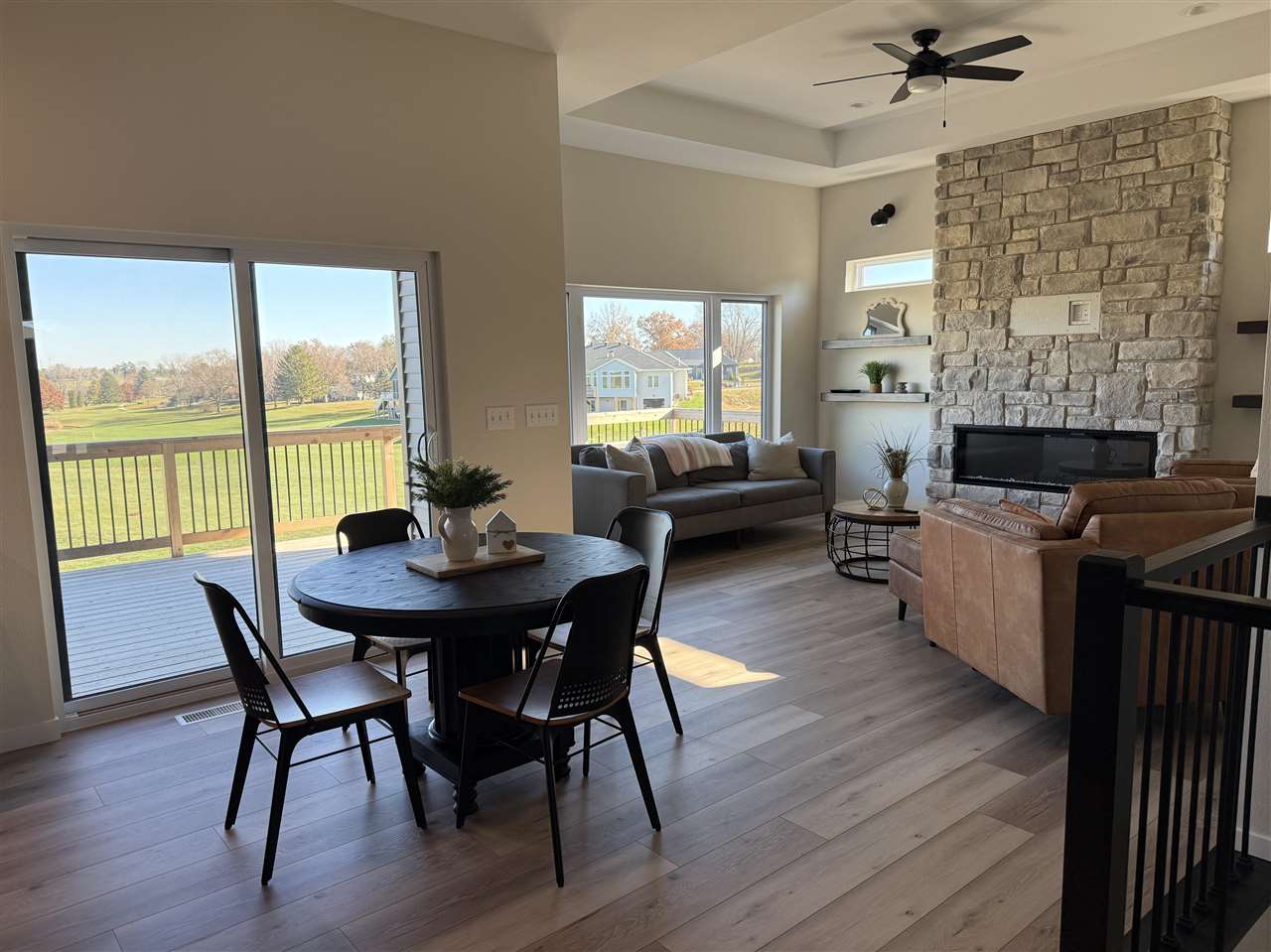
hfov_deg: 71.6
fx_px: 881
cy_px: 476
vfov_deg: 56.8
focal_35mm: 24
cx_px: 636
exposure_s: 1/247
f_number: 1.78
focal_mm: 6.76
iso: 100
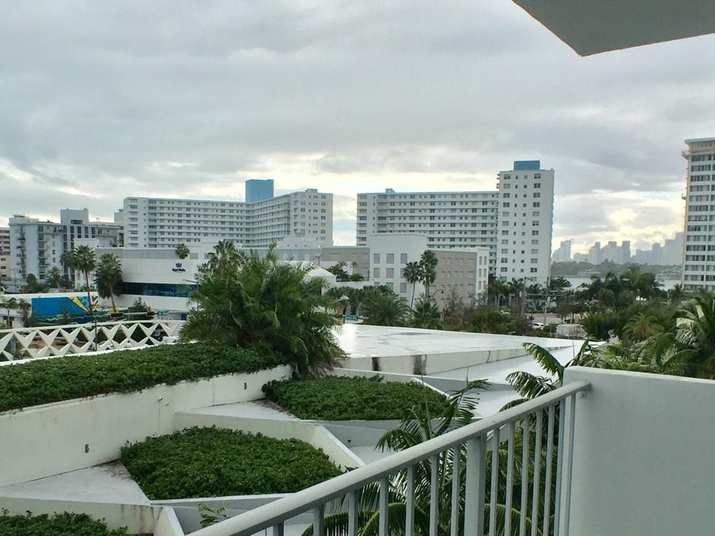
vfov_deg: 28.5
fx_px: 1053
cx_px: 348
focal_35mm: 51
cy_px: 331
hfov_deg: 37.5
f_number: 2.2
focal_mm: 4.15
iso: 32
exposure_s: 1/1364
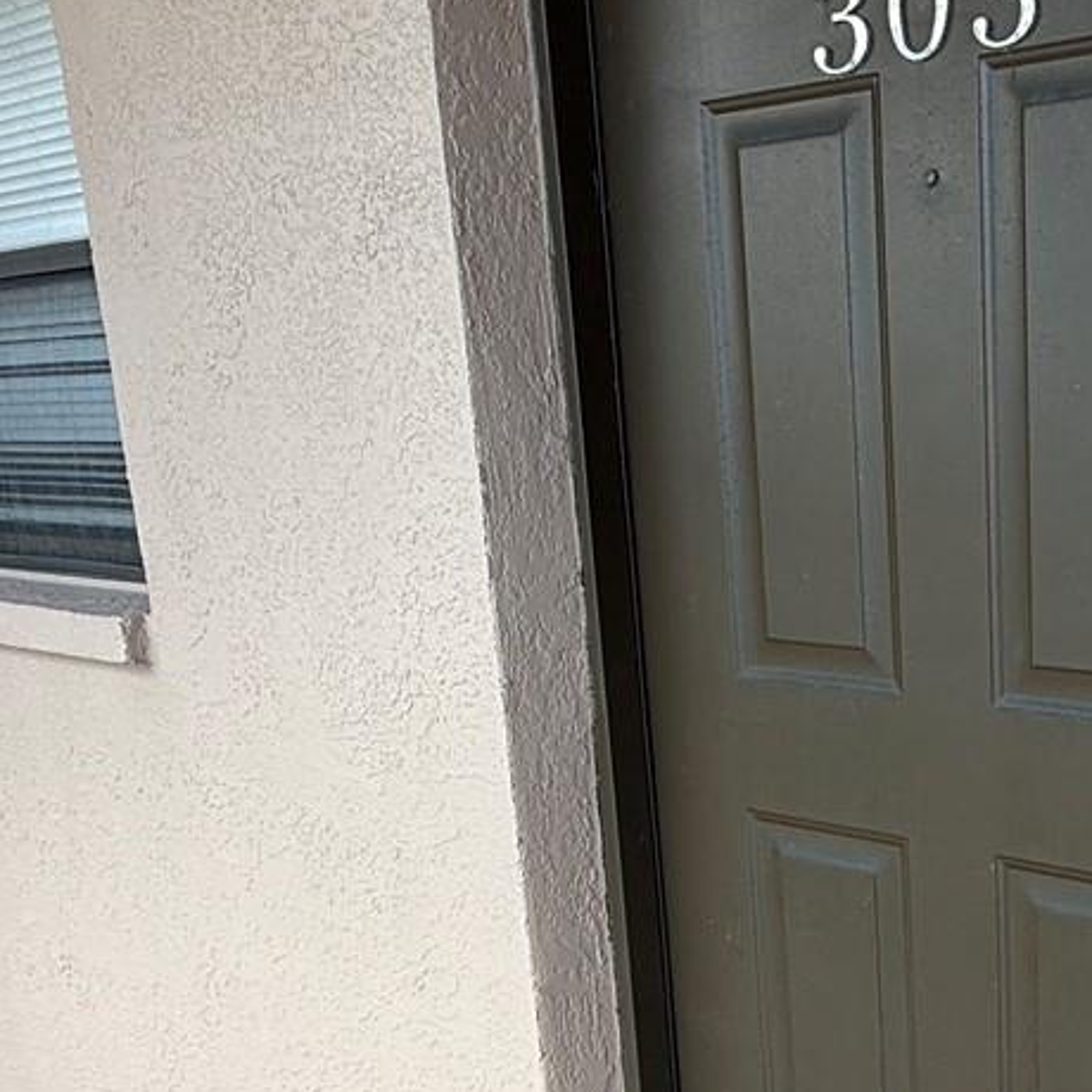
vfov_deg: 38.7
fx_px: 1535
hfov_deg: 37.8
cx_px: 871
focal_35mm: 43
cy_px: 726
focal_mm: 2.22
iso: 50
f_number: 2.2
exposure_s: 1/168
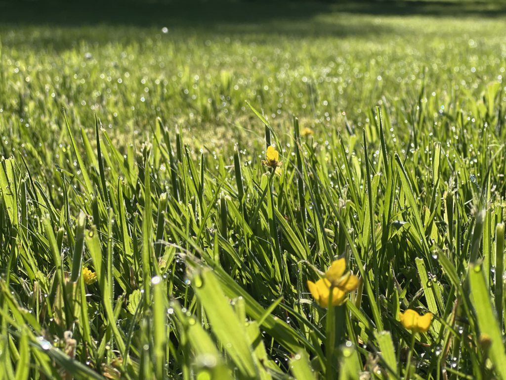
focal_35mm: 77
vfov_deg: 19.1
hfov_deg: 25.3
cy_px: 190
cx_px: 253
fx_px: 1126
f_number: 2.8
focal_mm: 9
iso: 32
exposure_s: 1/630
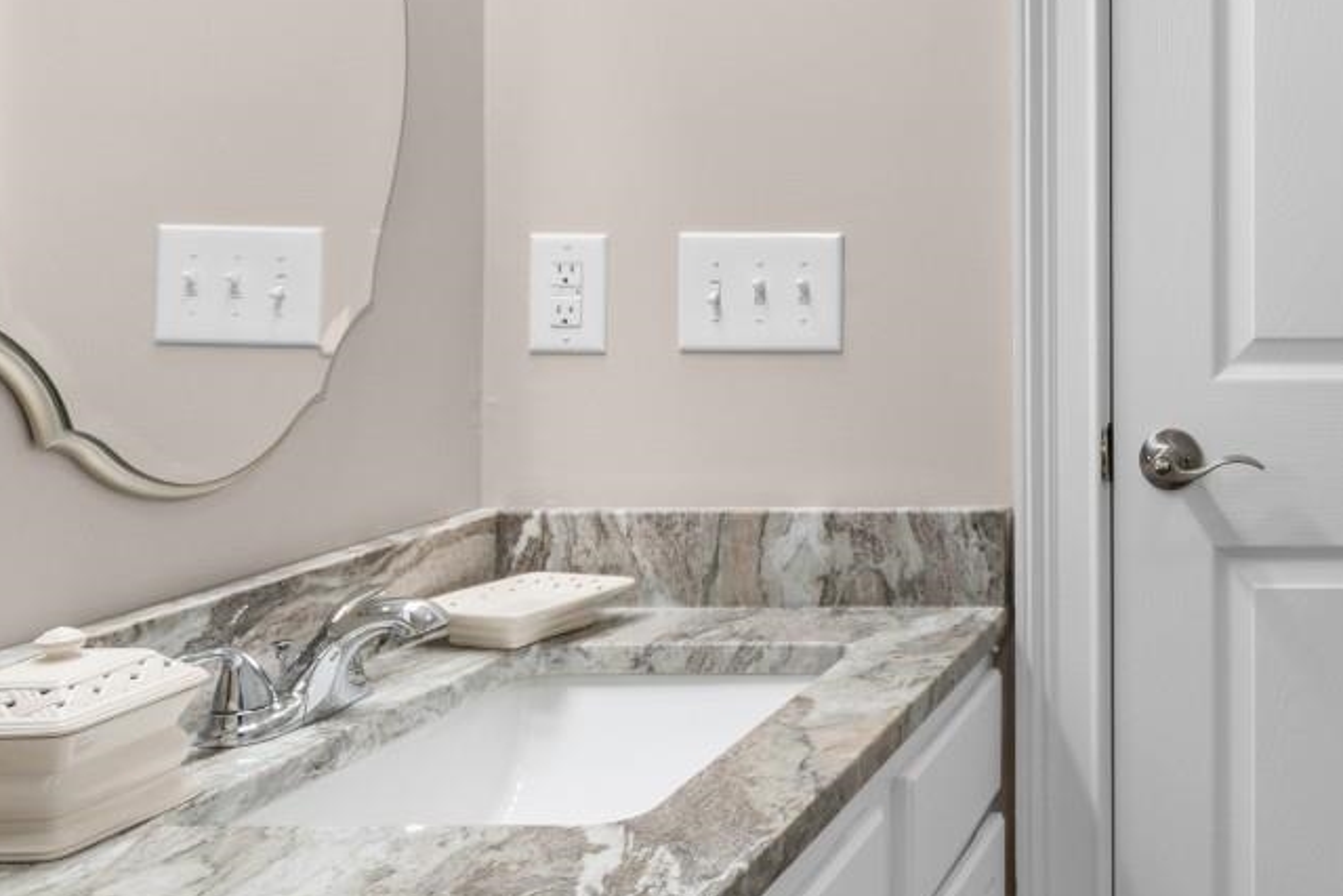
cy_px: 229
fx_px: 1418
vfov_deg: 34.4
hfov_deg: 42.8
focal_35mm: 38
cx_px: 1379
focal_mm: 10
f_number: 4.5
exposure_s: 1/20
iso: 100
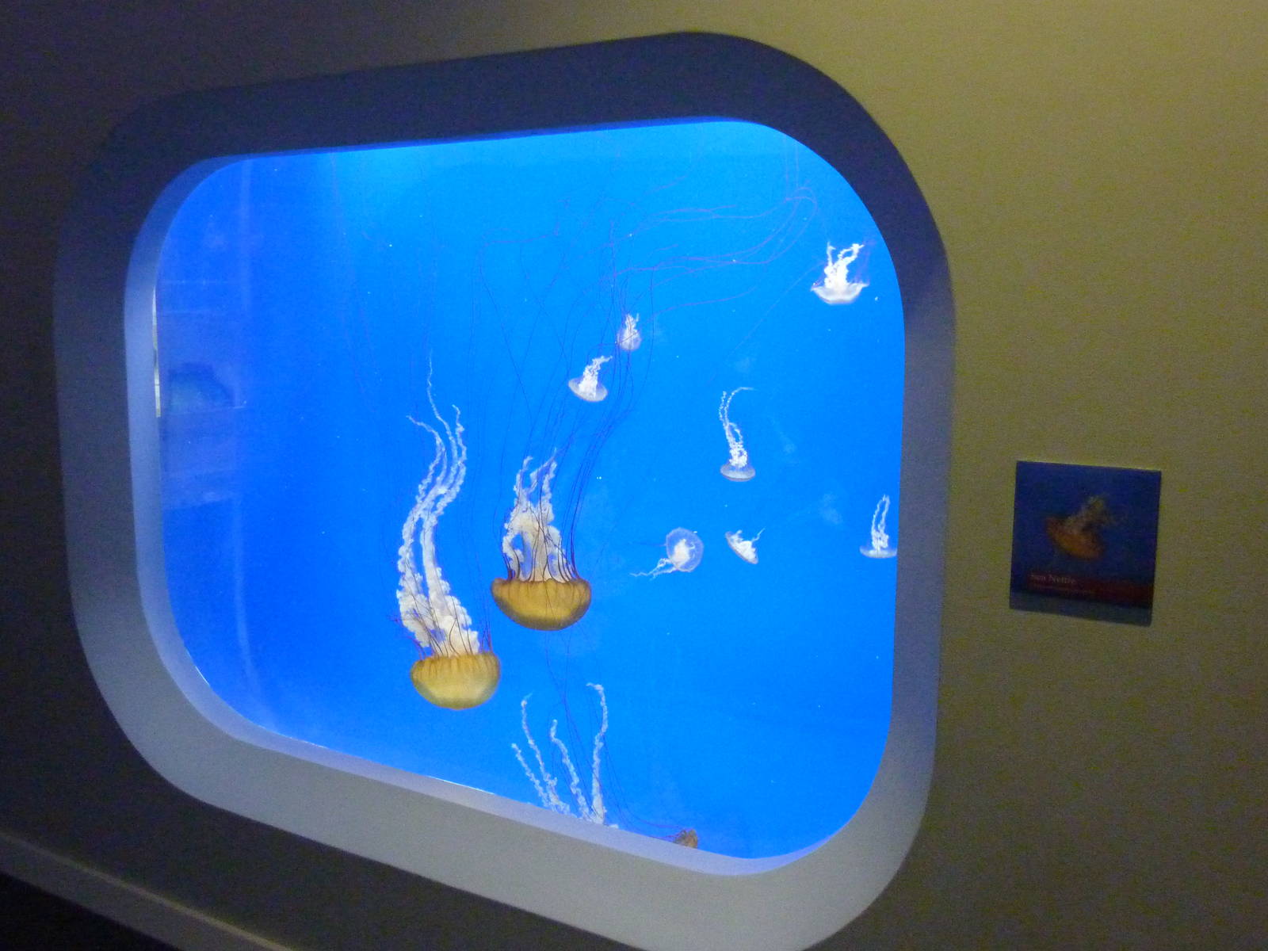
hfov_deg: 56.8
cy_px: 476
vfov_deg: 44.2
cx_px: 634
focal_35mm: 32
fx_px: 1172
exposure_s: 1/8
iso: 800
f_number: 3.5
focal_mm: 5.3
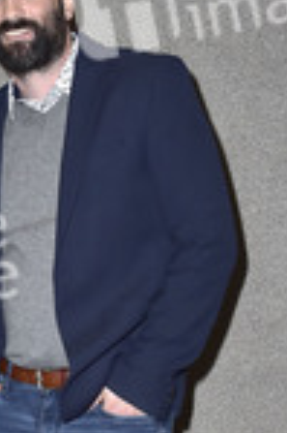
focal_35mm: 102
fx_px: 1222
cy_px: 427
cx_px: -45
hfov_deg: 13.1
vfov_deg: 19.5
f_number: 6.3
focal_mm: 38
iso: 500
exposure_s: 1/250
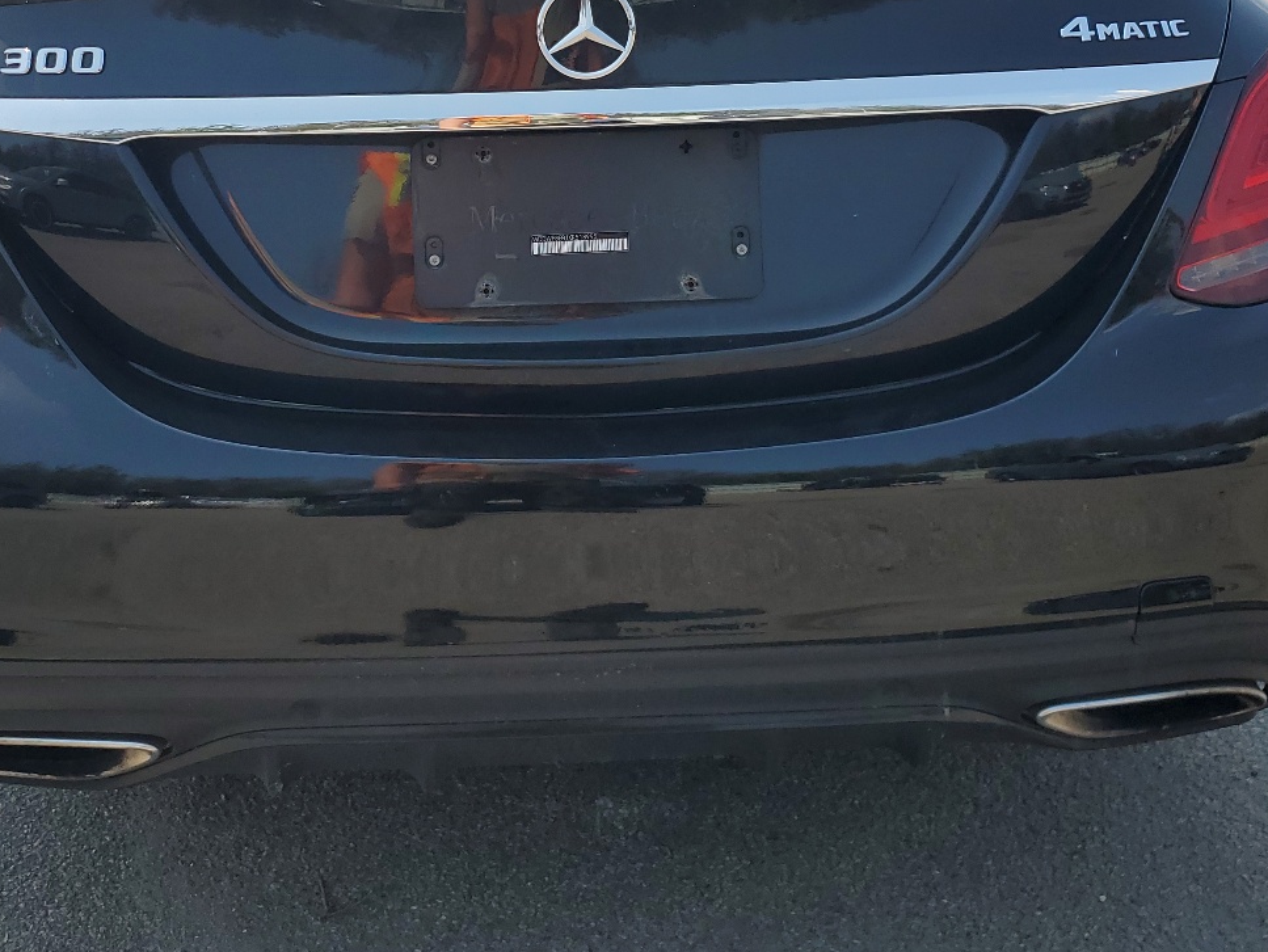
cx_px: 545
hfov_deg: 43.7
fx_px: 1576
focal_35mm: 43
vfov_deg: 33.0
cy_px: 239
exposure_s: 1/2000
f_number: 1.5
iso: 50
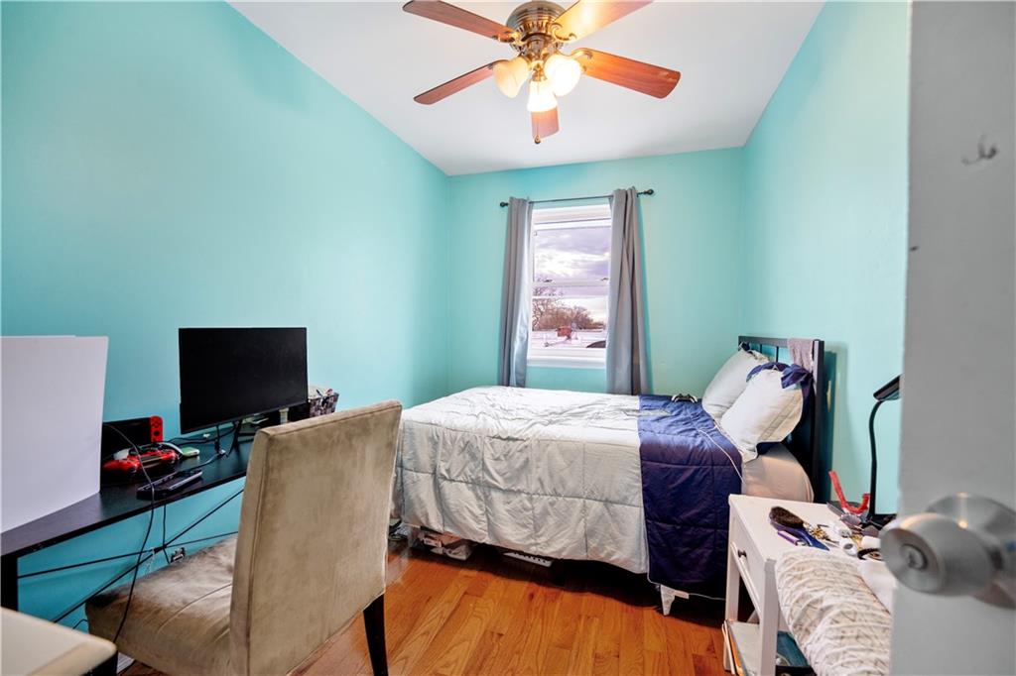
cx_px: 508
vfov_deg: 81.2
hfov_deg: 104.3
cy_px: 338
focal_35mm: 14
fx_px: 395
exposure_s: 1/20
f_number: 4
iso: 640
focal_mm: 14
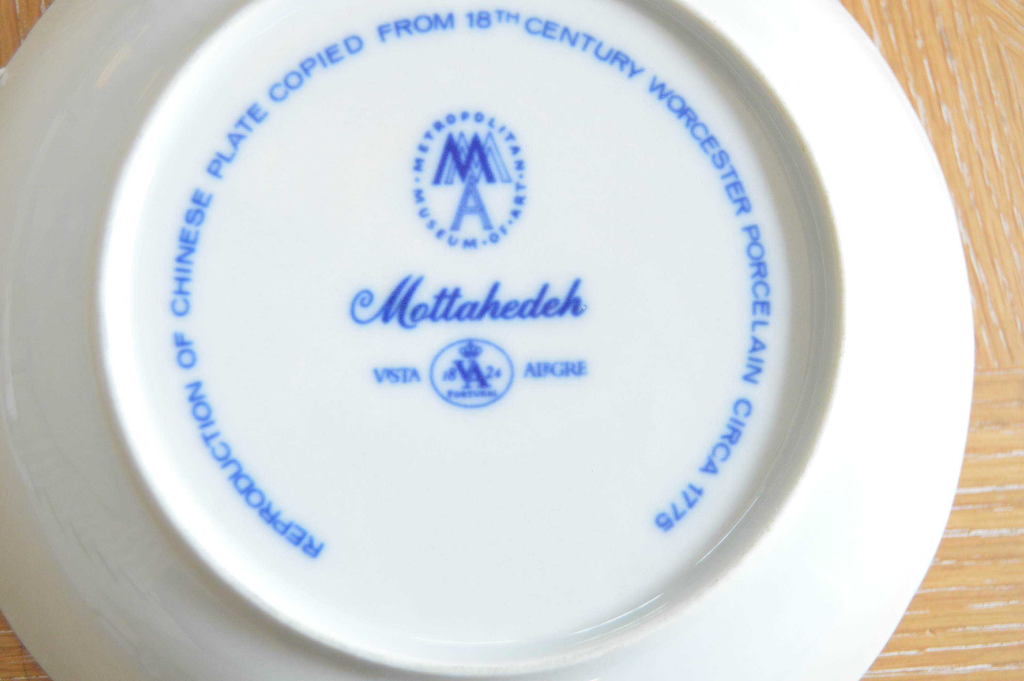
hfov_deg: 37.9
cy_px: 340
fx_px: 1492
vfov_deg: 25.7
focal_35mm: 52
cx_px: 512
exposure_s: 1/60
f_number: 4.5
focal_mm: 35
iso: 1250
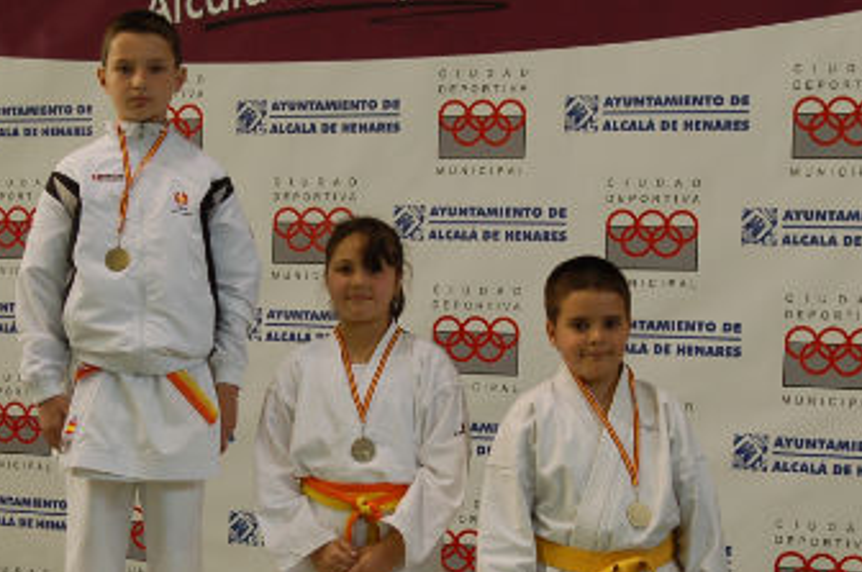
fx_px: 2176
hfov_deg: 22.3
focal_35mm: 91
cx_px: 259
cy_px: 441
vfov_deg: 14.9
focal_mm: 34
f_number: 4
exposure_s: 1
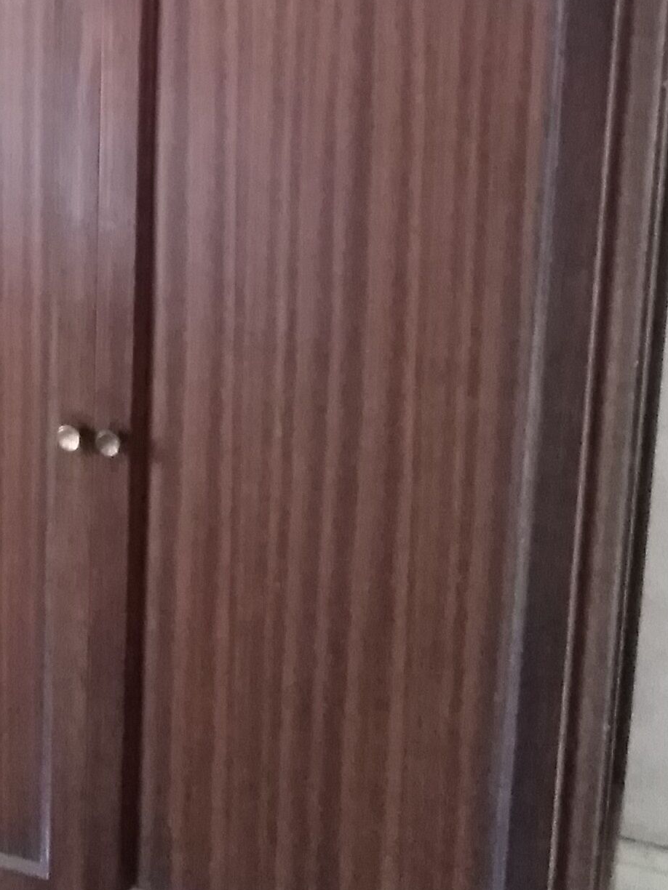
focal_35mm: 85
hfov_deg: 16.4
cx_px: -216
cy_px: -136
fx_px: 2187
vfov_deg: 21.6
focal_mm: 3.46
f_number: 2.2
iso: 1871
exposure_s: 1/12
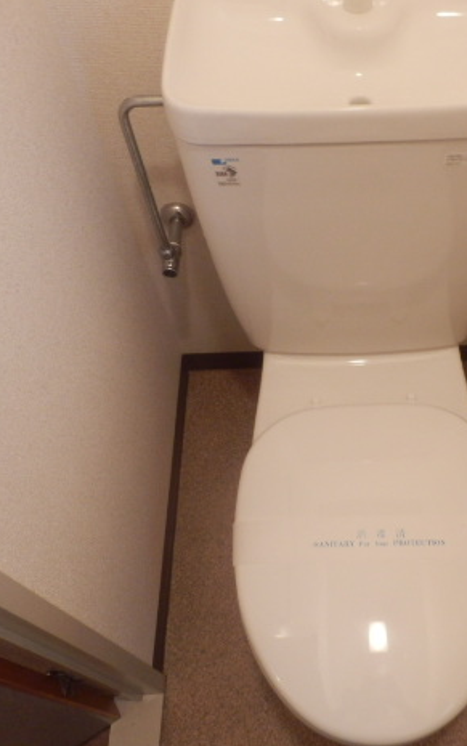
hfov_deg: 35.4
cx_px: 355
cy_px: 367
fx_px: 712
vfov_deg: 55.3
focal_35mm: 35
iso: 320
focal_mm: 4.2
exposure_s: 1/30
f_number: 3
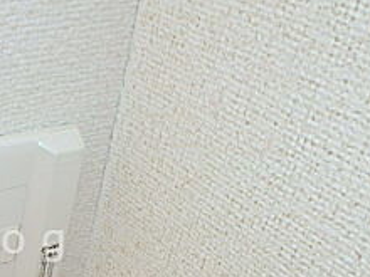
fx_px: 652
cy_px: 242
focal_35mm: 61
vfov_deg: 23.5
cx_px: -42
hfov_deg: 28.6
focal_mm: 3.7
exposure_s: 1/60
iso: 200
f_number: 3.5
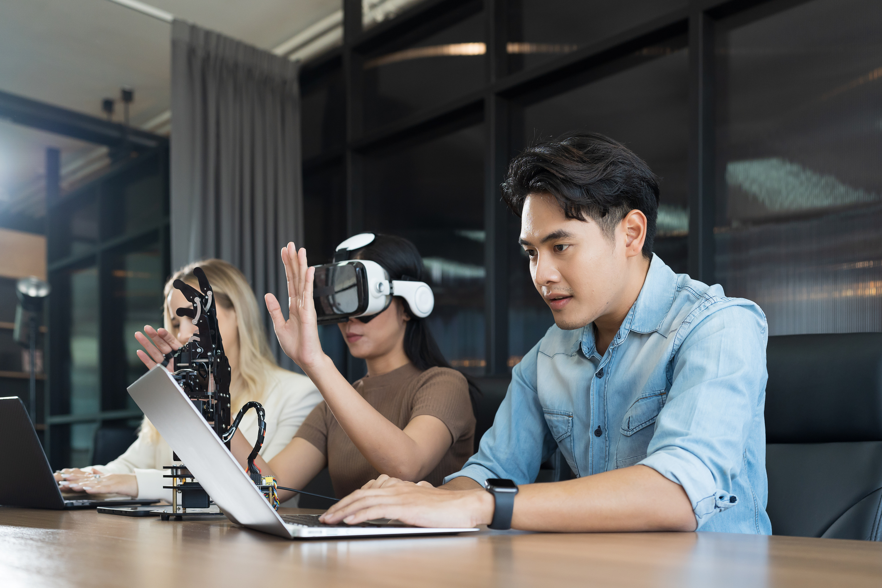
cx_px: 441
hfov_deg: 54.4
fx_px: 857
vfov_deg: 37.9
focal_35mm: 35
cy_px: 294
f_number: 3.2
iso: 1000
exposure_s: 1/250
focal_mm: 35
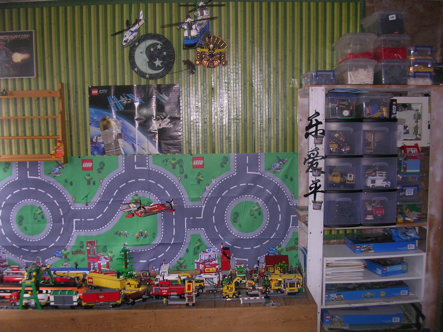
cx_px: 222
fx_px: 486
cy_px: 166
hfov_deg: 49.0
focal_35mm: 38
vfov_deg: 37.7
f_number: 2.8
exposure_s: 1/60.1
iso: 50
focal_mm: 5.8
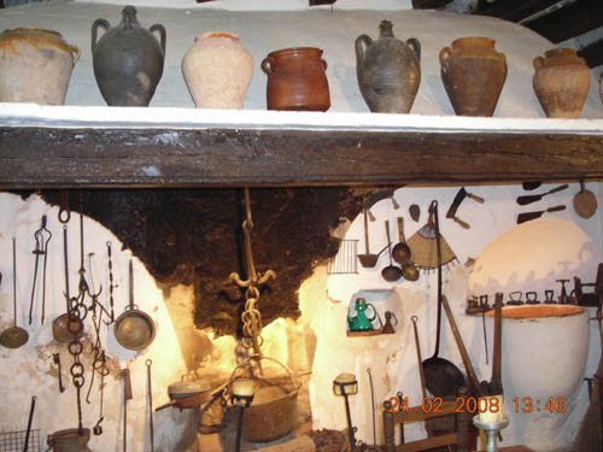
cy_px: 226
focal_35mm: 38
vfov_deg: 37.7
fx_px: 662
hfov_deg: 49.0
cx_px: 302
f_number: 3.2
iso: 200
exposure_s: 1/5.5
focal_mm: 6.3
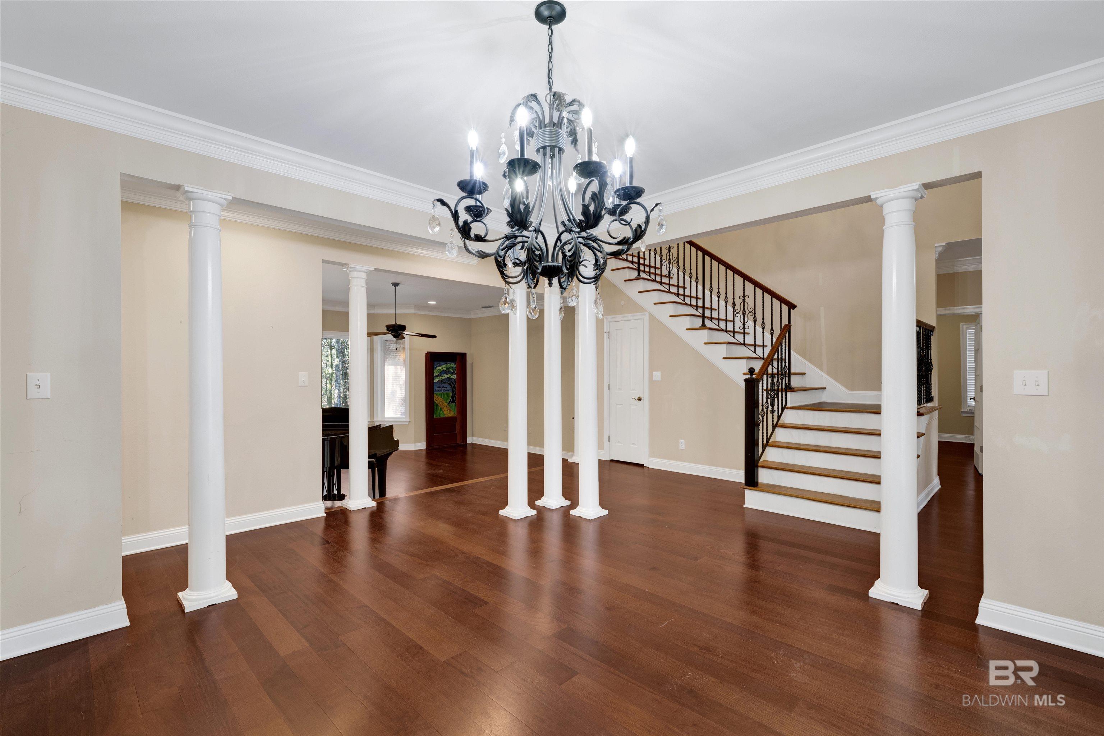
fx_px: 491
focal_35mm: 16
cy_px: 368
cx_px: 552
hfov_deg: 96.7
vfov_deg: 73.7
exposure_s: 1/2.5
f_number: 11
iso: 400
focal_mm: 16
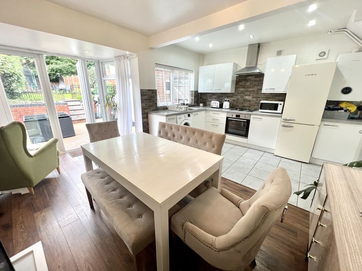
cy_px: 136
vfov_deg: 89.9
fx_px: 136
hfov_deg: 106.2
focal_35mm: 13
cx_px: 181
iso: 64
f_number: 1.8
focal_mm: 1.57
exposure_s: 1/100
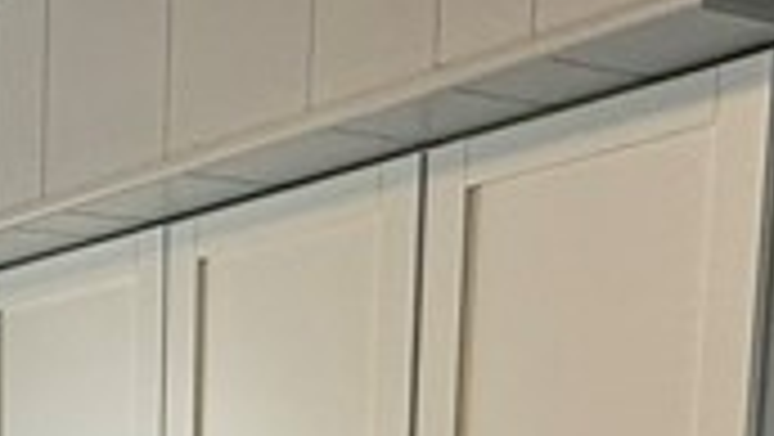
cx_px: -418
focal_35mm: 91
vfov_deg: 11.4
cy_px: 989
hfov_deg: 19.9
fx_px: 1869
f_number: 2.2
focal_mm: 2.22
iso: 160
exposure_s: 1/120
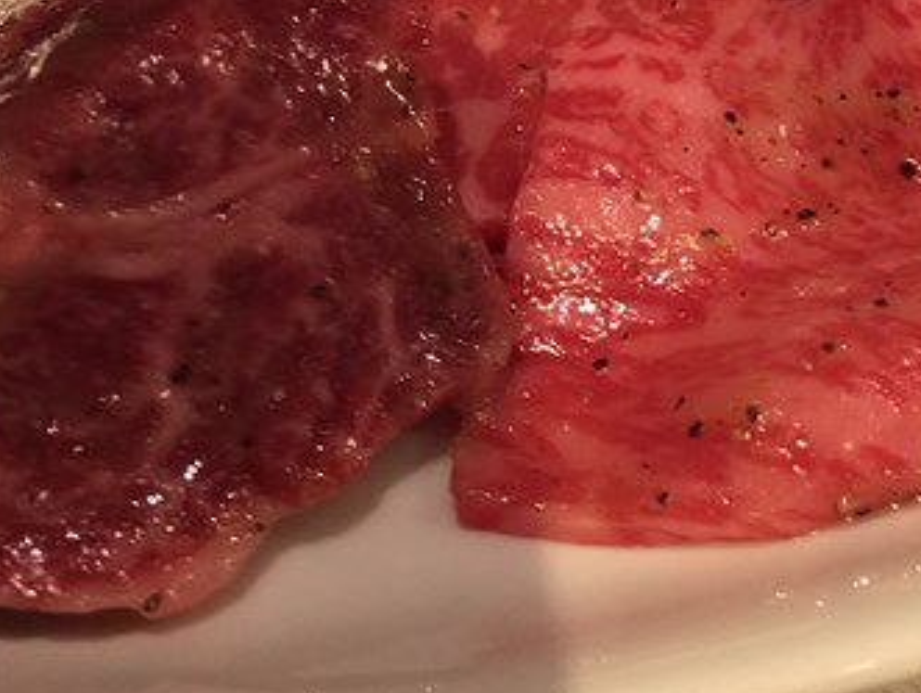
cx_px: 726
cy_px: 173
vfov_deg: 25.8
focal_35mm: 56
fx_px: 1492
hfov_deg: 33.4
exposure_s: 1/17
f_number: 2.2
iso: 100
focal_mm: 4.15
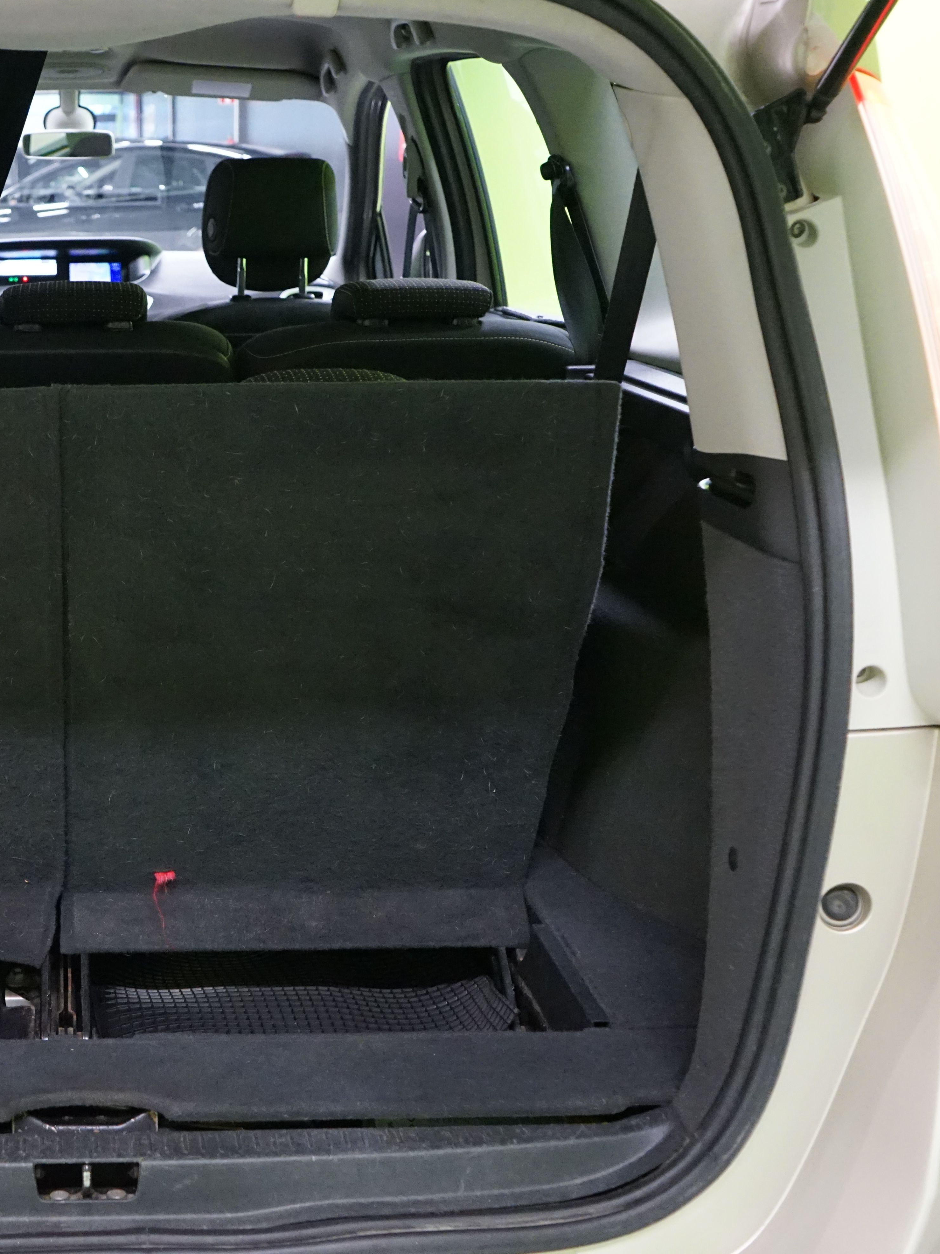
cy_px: 627
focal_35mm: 41
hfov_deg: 33.2
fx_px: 1484
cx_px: 83
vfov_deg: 45.8
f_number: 5
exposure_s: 1/60
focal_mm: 28
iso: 6400
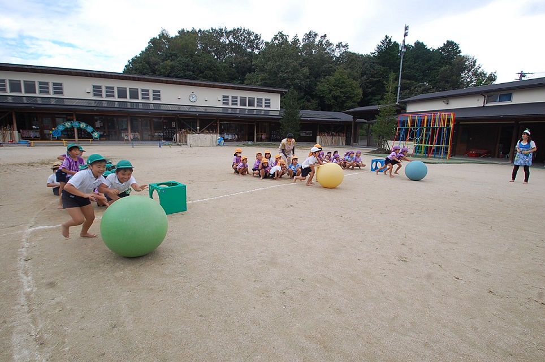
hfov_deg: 90.1
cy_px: 181
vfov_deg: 67.2
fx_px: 272
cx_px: 272
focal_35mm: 18
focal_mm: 12
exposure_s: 1/200
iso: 200
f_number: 7.1
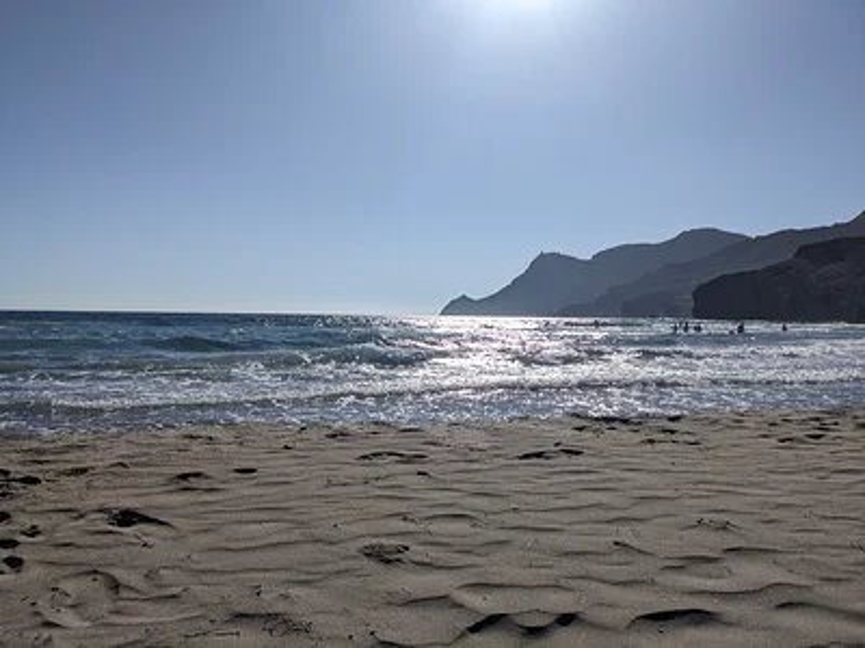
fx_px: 675
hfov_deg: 65.3
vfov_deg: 51.4
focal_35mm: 27
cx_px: 432
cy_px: 324
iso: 67
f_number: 1.73
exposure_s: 1/23256
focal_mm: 4.38
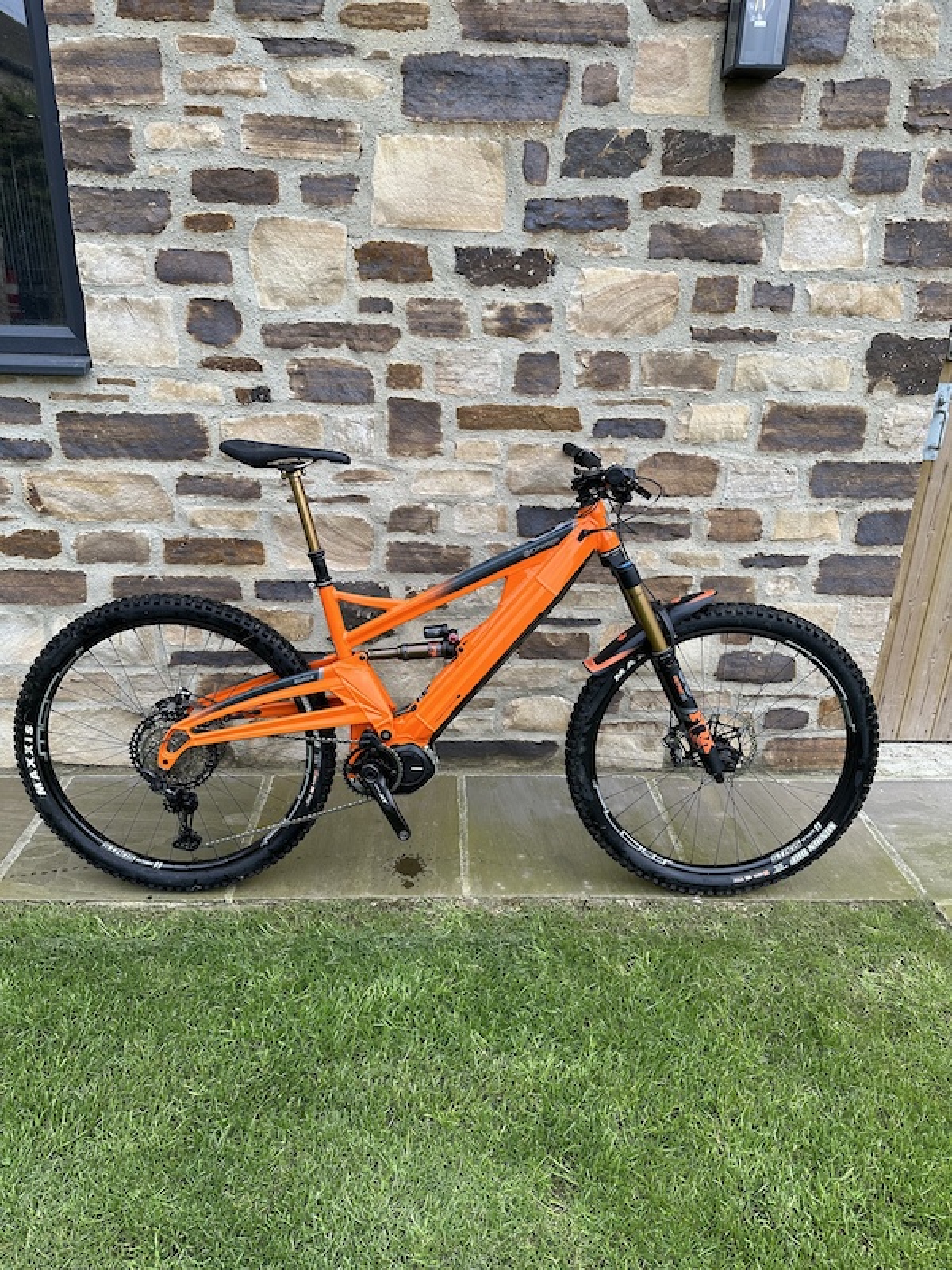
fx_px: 880
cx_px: 476
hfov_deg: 56.8
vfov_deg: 71.6
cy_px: 635
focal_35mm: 24
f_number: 1.78
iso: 80
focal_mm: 6.86
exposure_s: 1/767
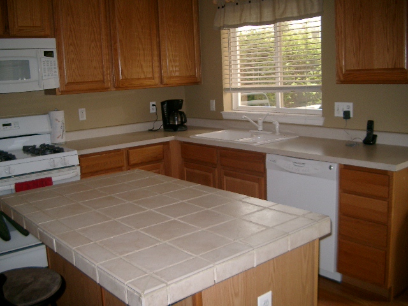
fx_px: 436
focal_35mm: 37
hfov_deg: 50.1
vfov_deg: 38.7
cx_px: 204
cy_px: 153
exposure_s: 1/60
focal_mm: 7.6
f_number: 2.6
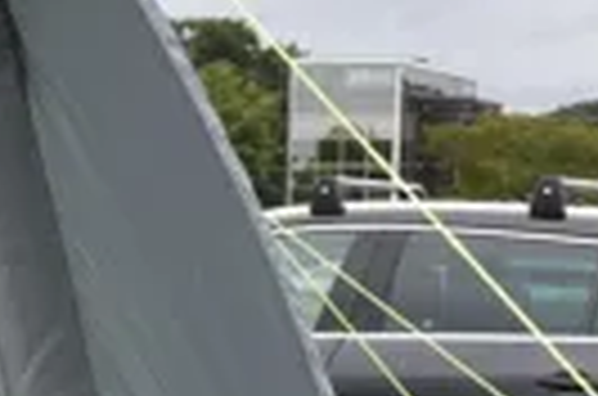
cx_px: -1034
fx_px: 3596
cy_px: 259
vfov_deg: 6.3
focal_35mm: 217
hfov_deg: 8.4
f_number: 8
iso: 360
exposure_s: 1/250
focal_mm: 24
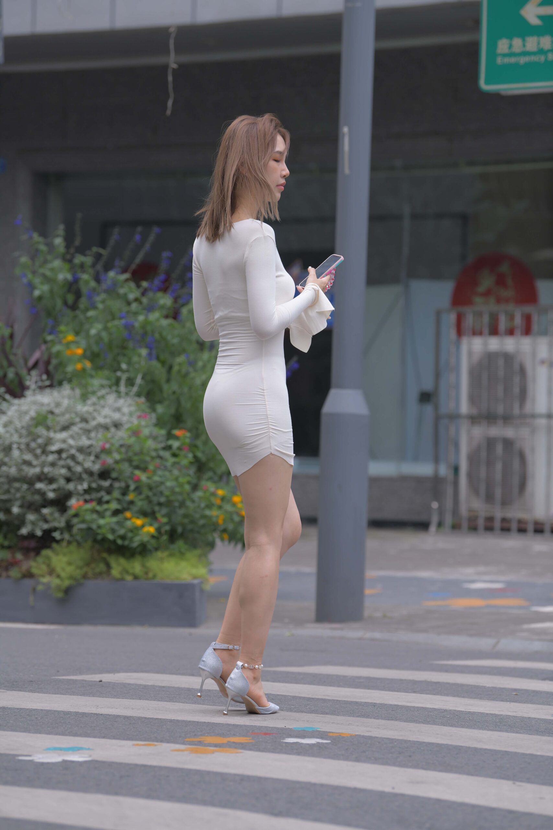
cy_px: 415
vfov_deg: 14.7
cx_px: 276
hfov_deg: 9.8
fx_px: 3225
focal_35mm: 140
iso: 280
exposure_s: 1/1000
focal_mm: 140
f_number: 4
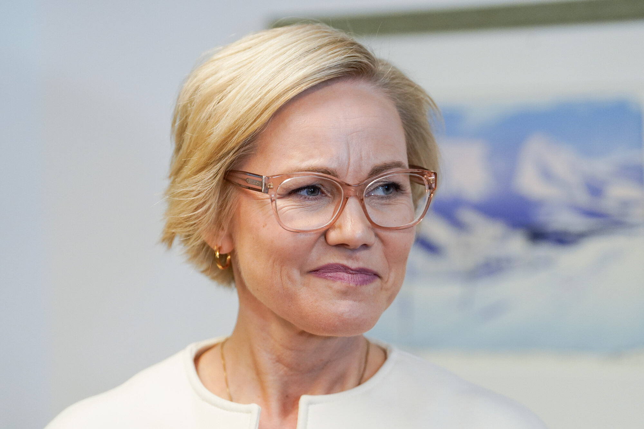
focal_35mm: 171
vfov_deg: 8.0
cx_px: 322
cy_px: 214
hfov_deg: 12.0
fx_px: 3059
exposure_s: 1/400
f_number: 3.5
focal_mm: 171
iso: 2500
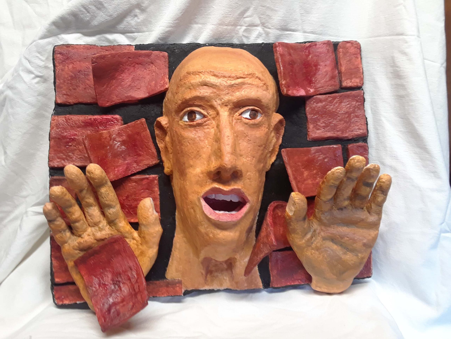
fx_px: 391
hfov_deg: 60.0
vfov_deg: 46.8
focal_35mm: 30
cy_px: 170
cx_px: 226
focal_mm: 2.47
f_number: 1.9
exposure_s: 1/30
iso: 64
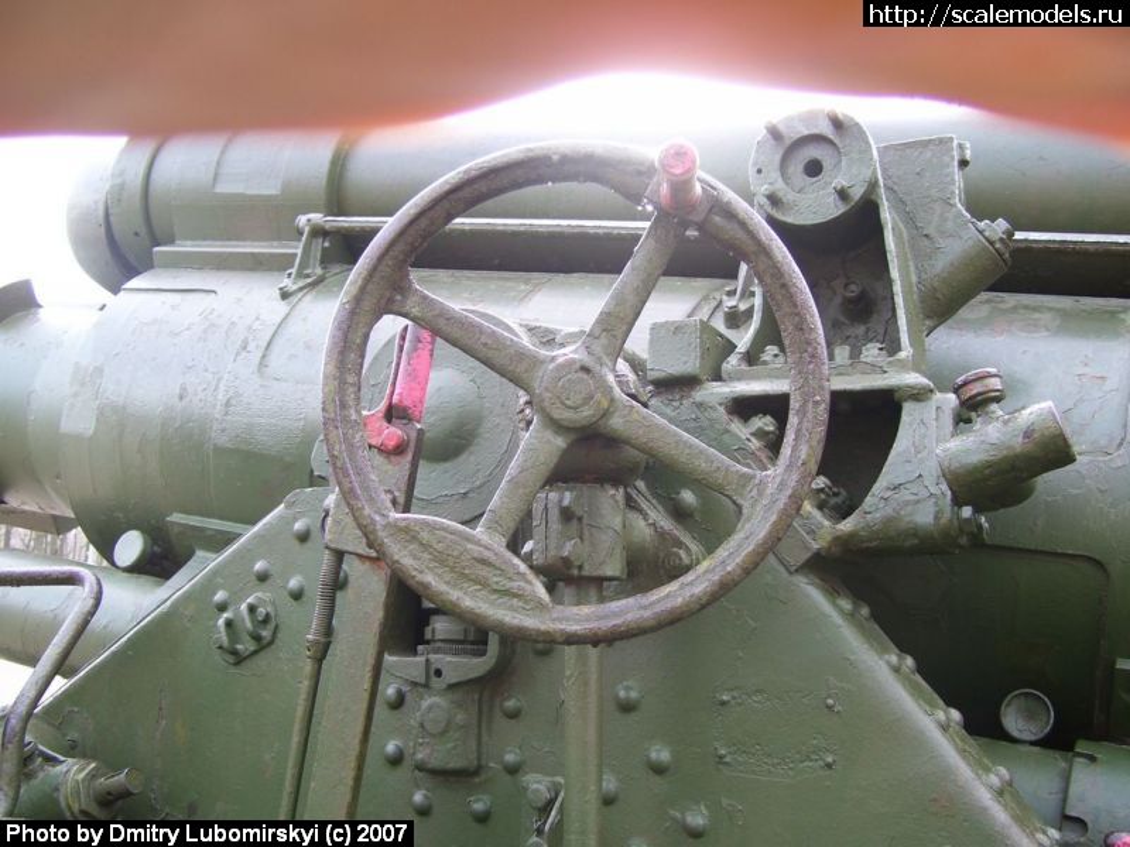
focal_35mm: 37
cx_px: 565
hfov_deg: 50.1
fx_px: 1208
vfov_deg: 38.7
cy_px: 424
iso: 80
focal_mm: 6
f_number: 2.7
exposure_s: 1/90
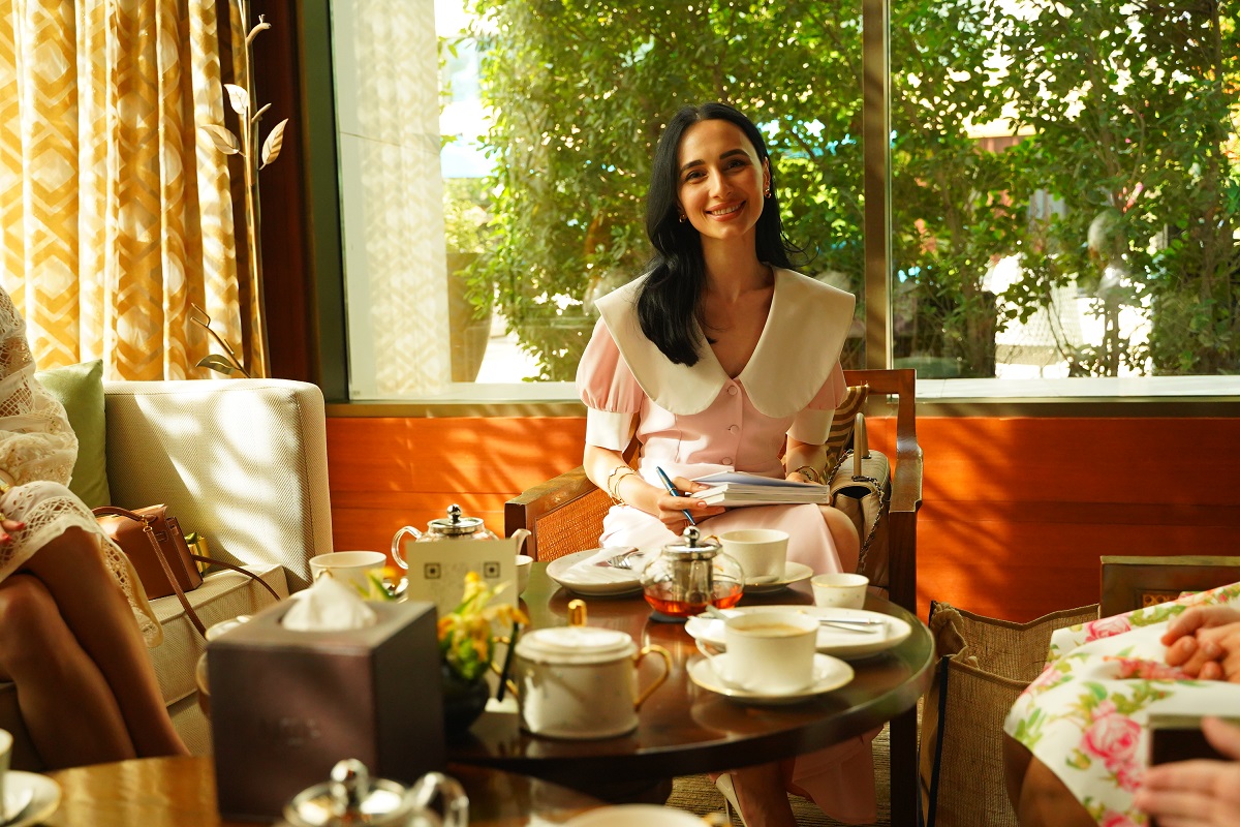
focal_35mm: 37
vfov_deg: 35.9
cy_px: 414
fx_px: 1274
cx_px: 620
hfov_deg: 51.9
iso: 3200
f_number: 3.5
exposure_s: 1/1600
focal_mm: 37
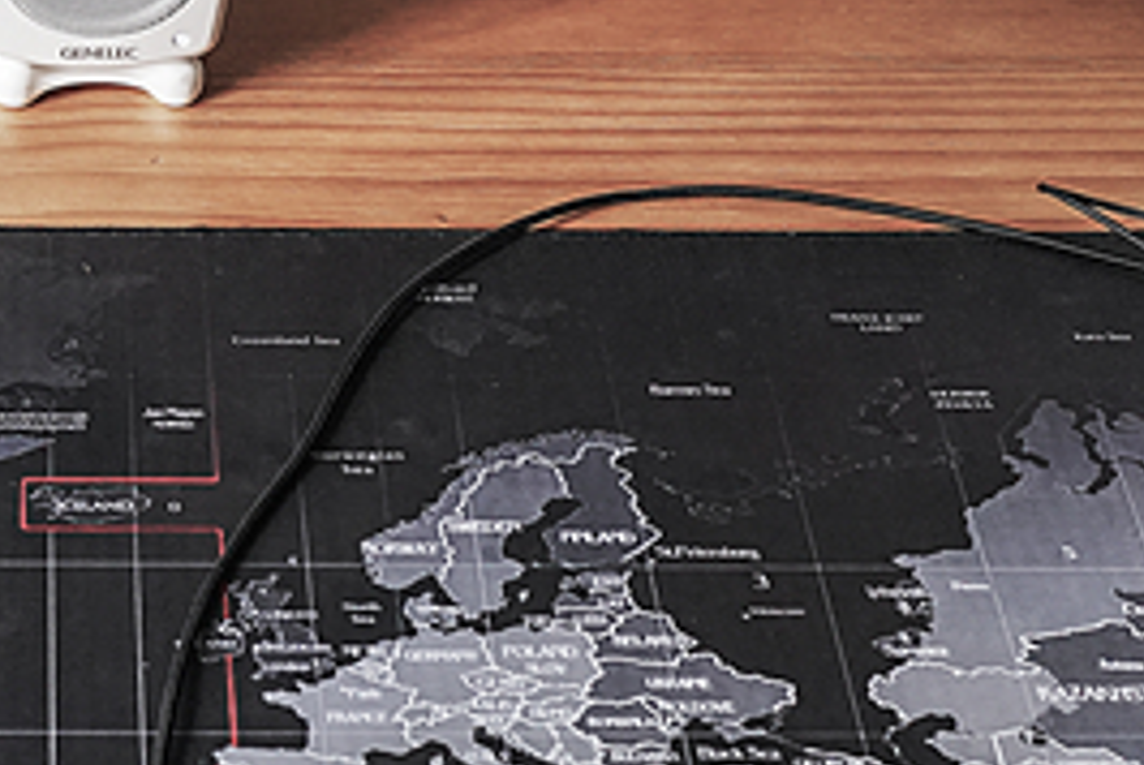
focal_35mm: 103
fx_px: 3277
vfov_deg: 13.2
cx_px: 86
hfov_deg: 19.4
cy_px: 37
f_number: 3.5
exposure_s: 1/160
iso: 800
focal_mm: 28
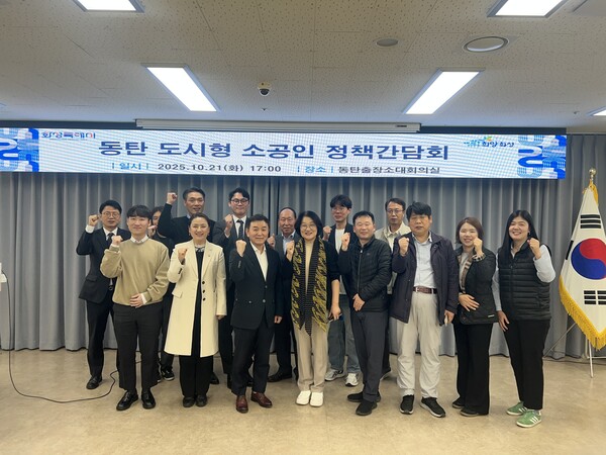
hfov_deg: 67.3
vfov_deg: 53.1
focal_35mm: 26
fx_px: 455
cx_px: 303
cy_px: 228
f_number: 1.5
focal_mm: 5.7
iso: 64
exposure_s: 1/120
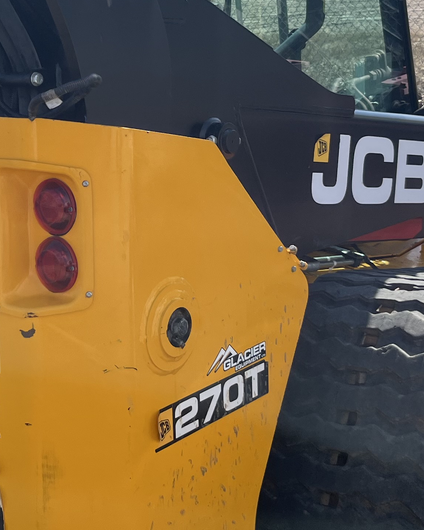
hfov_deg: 21.3
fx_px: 1114
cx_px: 96
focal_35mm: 71
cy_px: 186
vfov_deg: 26.6
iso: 50
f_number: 1.6
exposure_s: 1/2309
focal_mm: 5.1
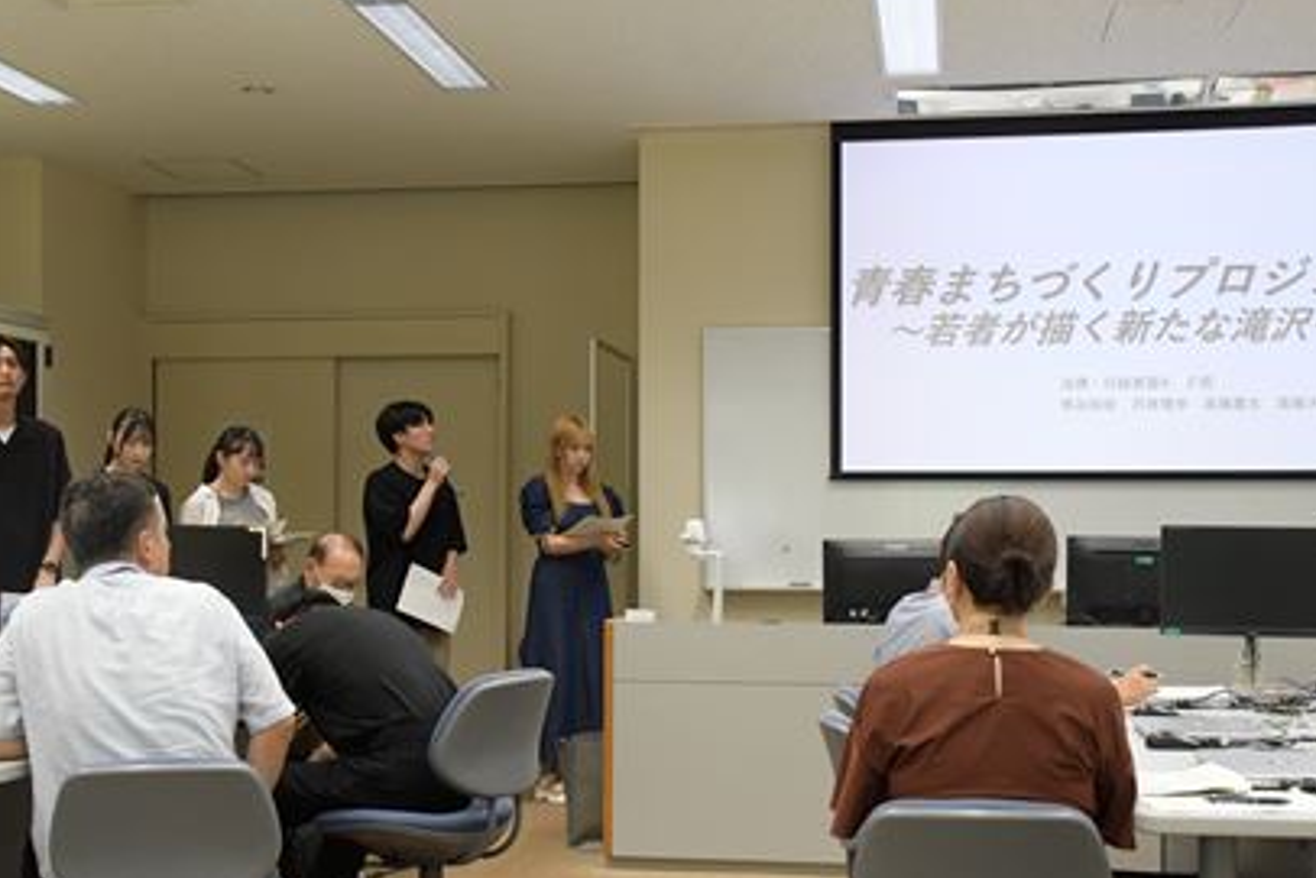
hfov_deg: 41.1
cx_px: 697
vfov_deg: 28.1
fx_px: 1755
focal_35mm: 48
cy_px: 504
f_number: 5.6
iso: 2500
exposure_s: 1/320
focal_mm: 26
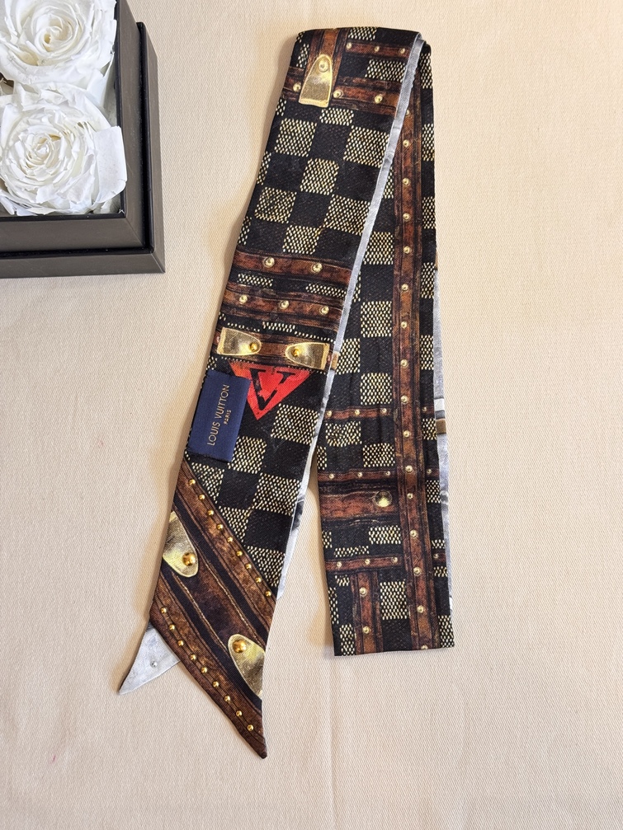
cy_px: 415
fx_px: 1152
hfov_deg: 30.3
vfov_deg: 39.7
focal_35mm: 48
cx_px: 312
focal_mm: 6.76
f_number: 1.78
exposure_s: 1/50
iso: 200
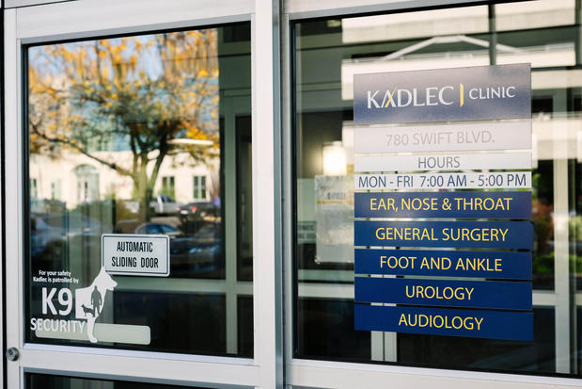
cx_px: 291
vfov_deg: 19.5
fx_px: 1132
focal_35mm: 70
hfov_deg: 28.8
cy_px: 194
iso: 1000
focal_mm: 70
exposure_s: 1/500
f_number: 7.1
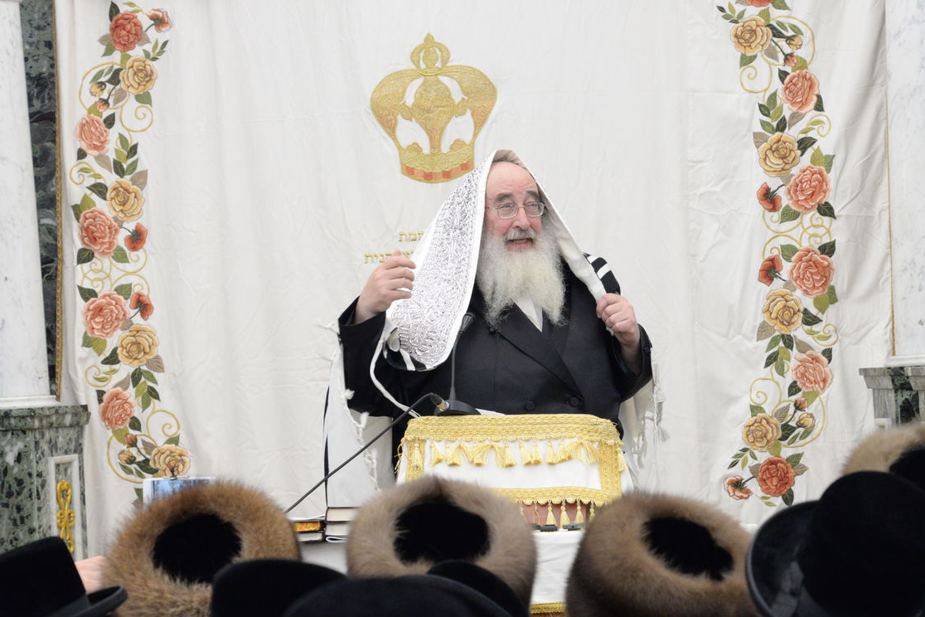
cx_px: 426
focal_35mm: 138
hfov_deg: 14.9
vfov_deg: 9.9
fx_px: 3546
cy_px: 355
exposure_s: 1/200
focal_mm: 110
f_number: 9
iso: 5000
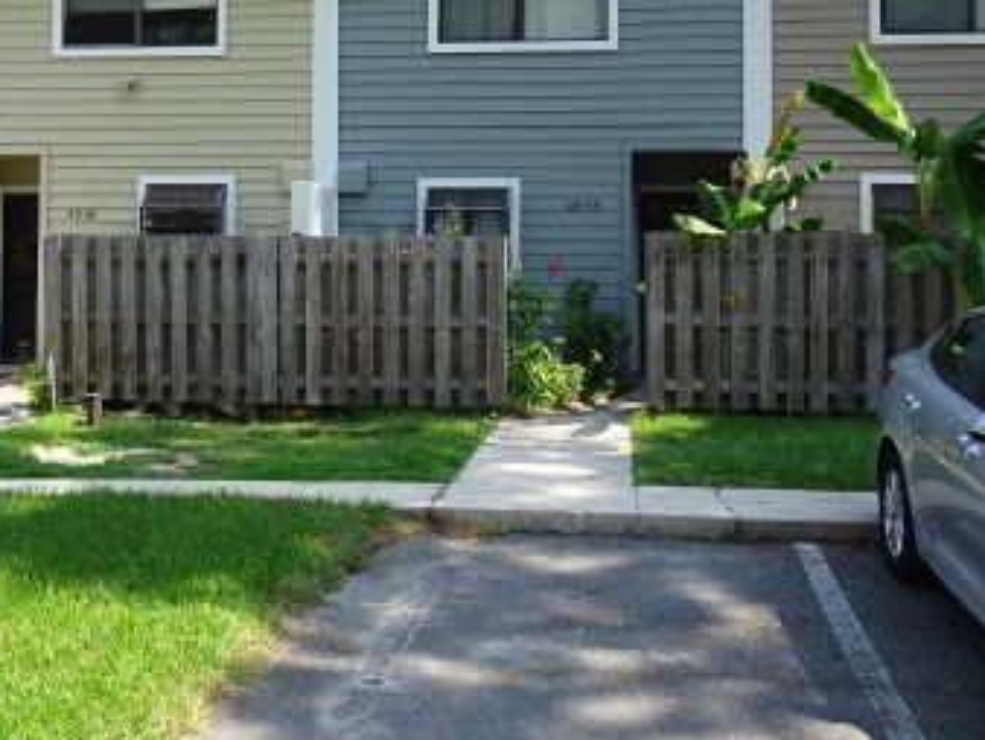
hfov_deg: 41.0
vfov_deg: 31.1
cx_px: 396
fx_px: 1310
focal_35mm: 46
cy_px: 192
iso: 80
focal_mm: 4.1
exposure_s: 1/320
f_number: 3.5
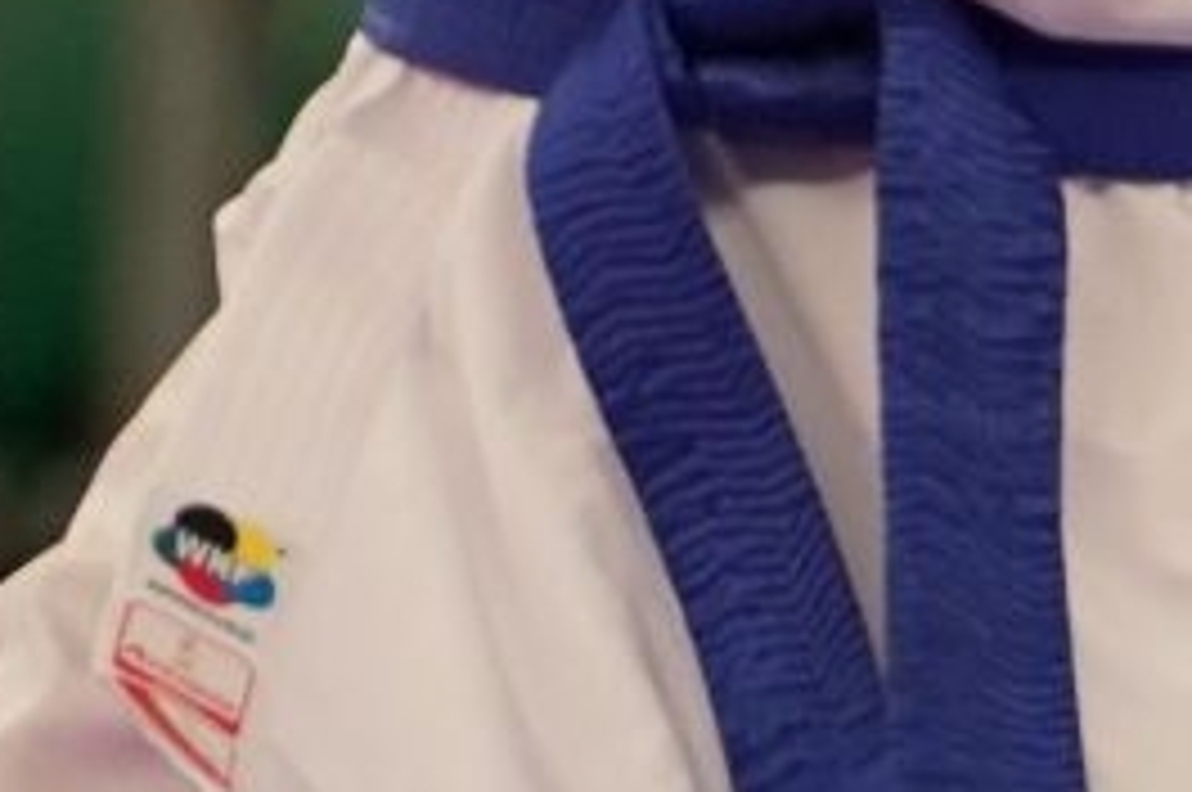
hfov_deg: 1.0
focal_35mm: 2040
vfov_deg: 0.7
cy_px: -675
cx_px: 1822
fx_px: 67463
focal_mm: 200
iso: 1600
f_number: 2.8
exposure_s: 1/1000
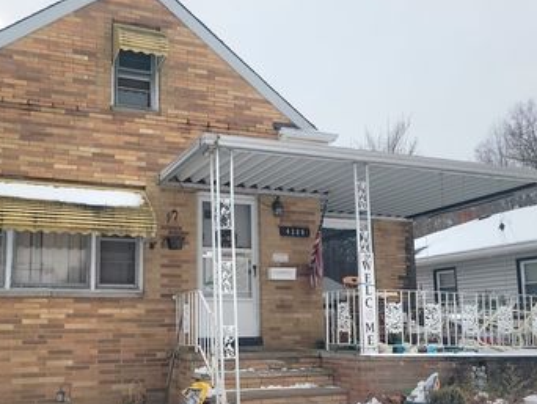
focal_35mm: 38
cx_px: 206
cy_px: 255
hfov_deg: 48.5
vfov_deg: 37.5
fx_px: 590
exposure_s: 1/1250
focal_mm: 5.4
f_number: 1.8
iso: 40
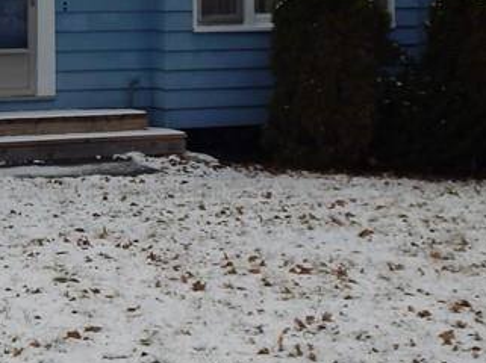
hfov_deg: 19.4
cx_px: 35
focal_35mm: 99
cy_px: -15
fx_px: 1388
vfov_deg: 14.6
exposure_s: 1/800
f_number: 3.2
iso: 125
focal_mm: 5.6
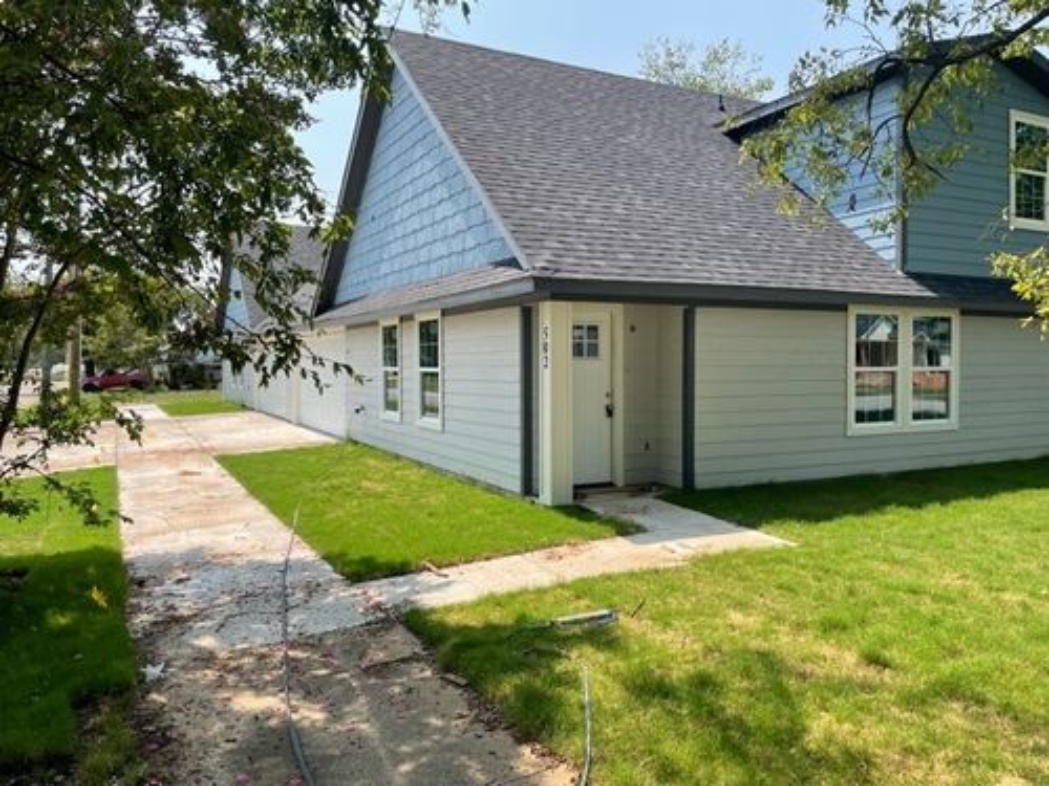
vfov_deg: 53.1
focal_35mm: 26
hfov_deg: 67.3
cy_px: 393
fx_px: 788
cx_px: 524
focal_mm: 4.2
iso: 32
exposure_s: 1/2092
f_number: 1.6
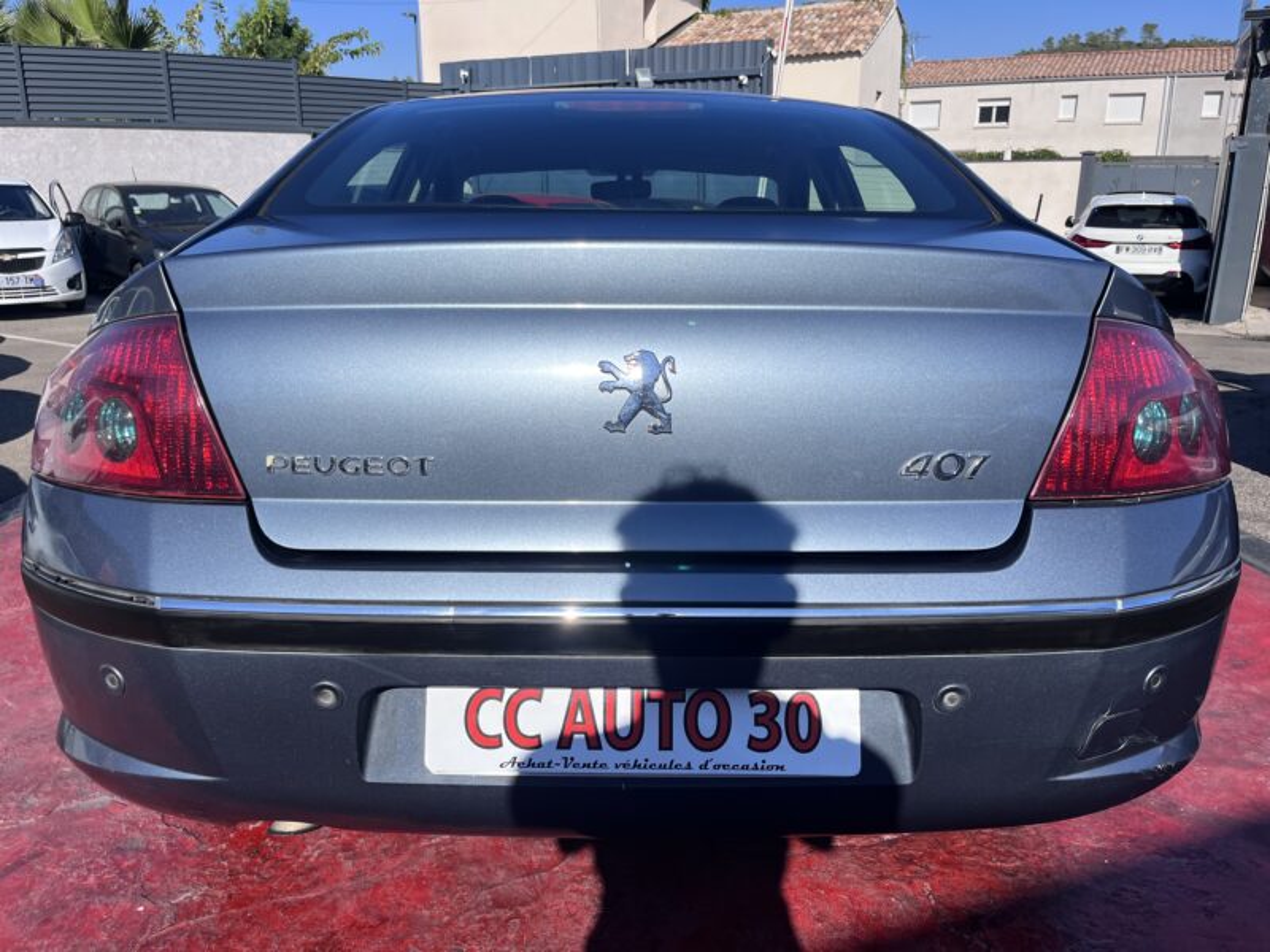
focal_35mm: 26
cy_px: 476
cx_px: 635
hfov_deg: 67.3
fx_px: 954
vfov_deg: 53.1
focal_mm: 5.1
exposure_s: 1/4484
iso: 50
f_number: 1.6
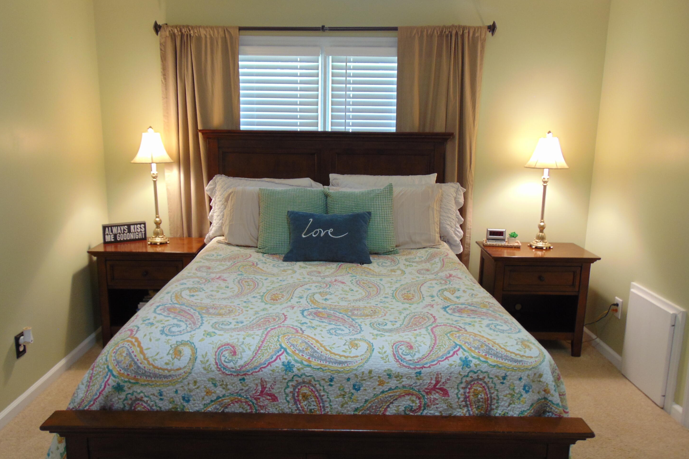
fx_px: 517
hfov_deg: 67.4
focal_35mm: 27
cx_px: 333
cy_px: 231
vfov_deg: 47.9
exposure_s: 1/5
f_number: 3
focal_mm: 4.5
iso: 80
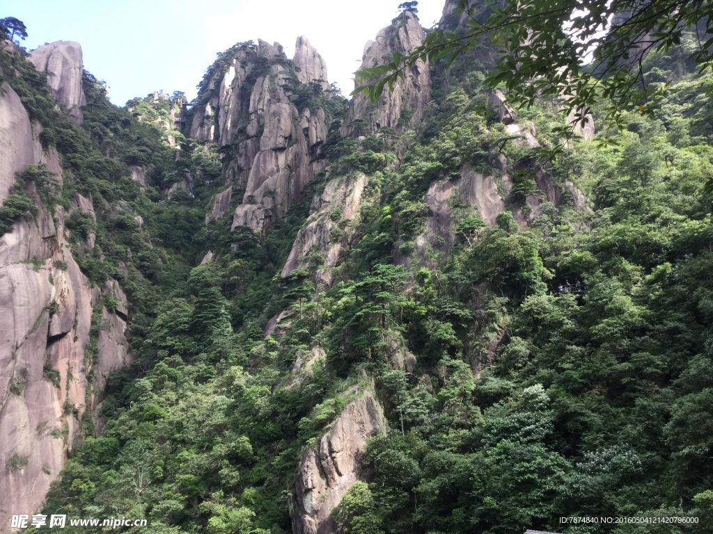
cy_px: 267
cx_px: 356
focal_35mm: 31
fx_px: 639
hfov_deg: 58.4
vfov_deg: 45.4
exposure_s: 1/122
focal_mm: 3.3
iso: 25
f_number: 2.4
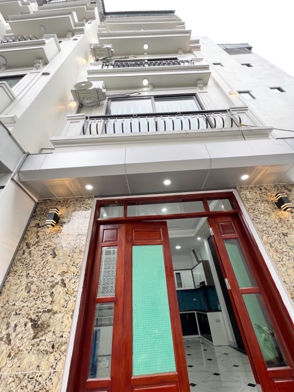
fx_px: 147
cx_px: 147
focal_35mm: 13
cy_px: 196
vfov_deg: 106.2
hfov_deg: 89.9
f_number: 1.8
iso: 32
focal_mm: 1.57
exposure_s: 1/104
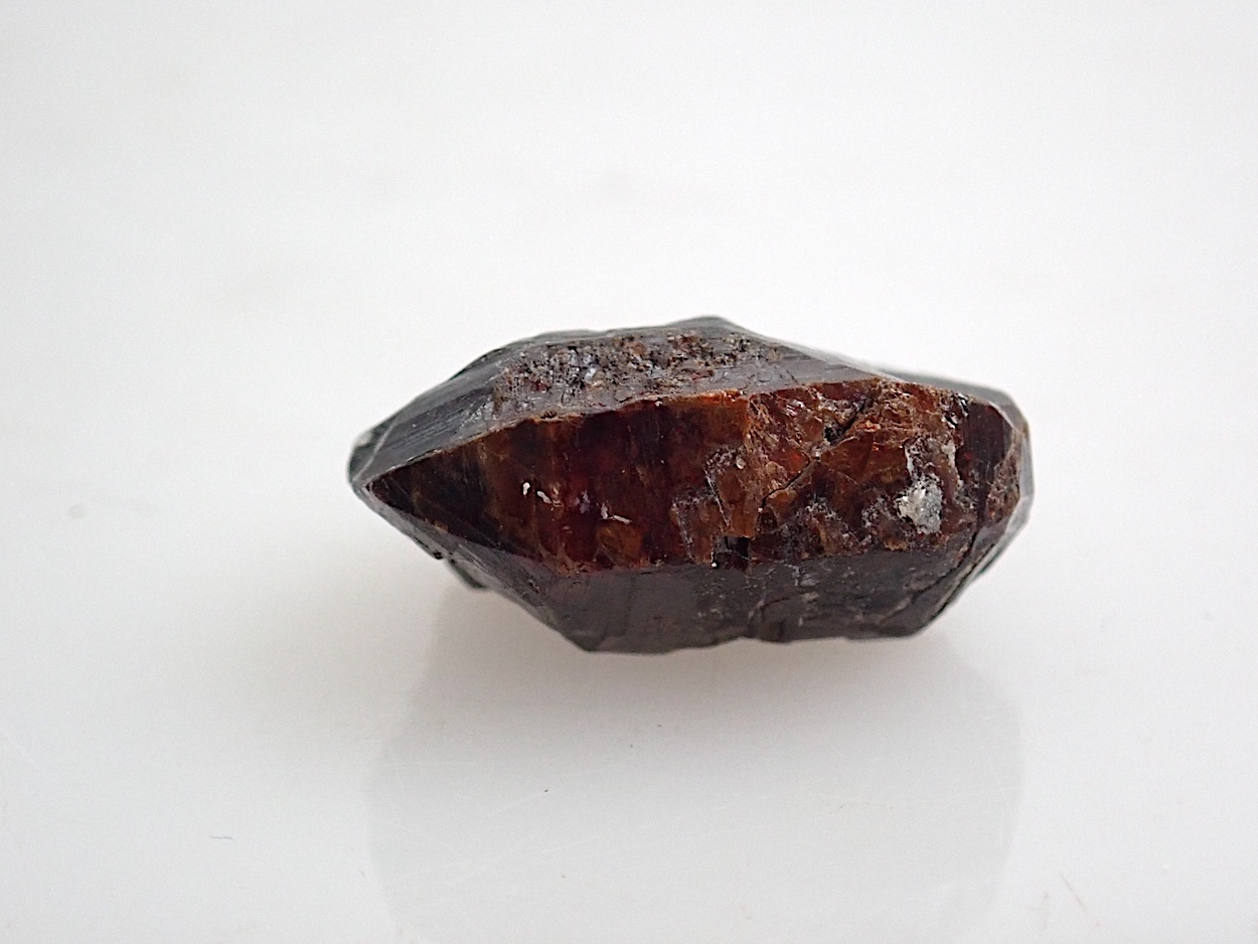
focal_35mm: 100
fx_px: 3635
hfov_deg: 19.6
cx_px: 629
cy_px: 472
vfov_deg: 14.8
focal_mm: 18
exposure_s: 1/40
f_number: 4.9
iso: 800
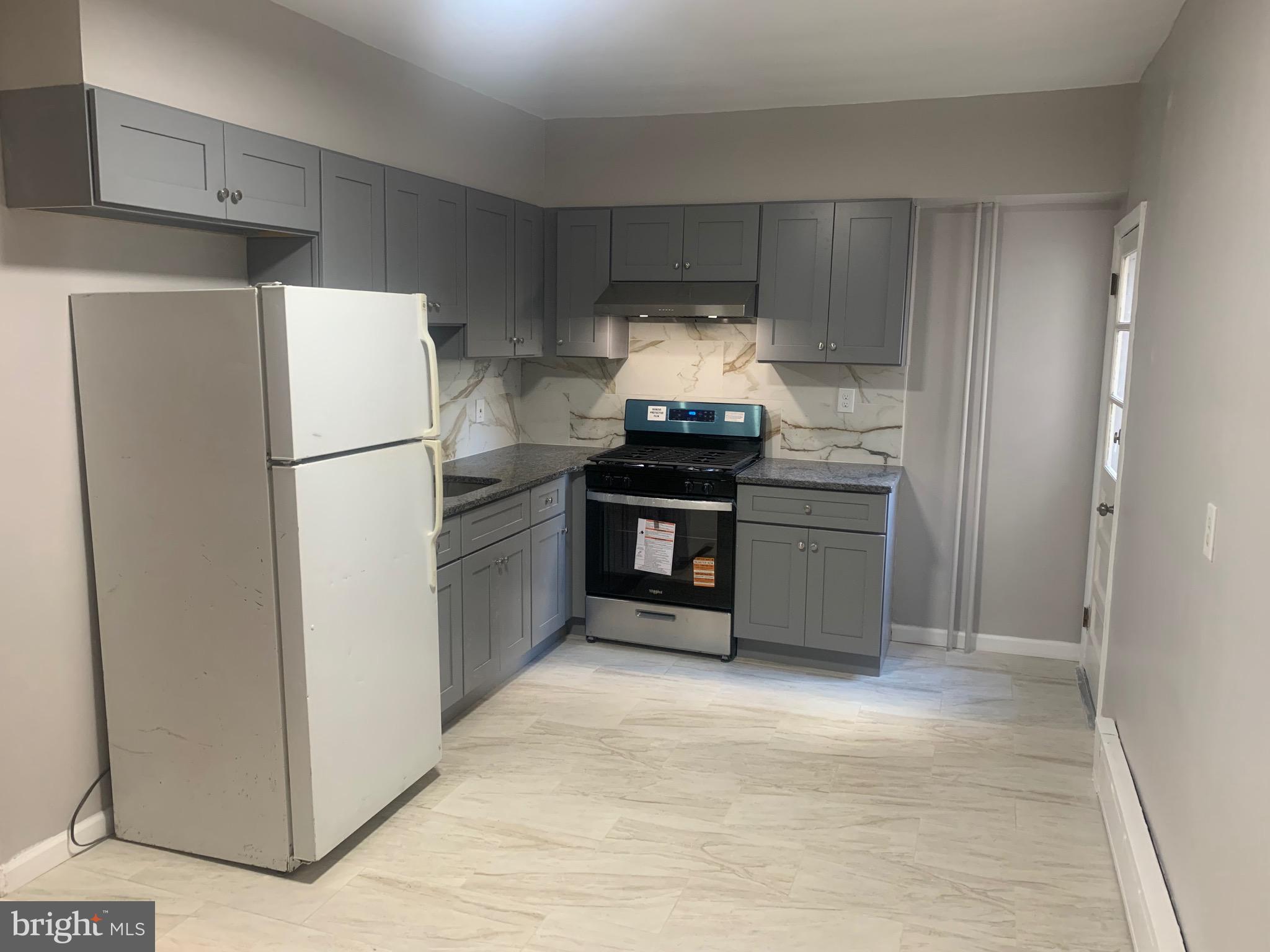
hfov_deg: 67.3
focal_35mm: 26
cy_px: 476
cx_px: 635
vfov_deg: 53.1
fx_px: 954
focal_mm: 4.25
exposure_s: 1/60
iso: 200
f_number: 1.8
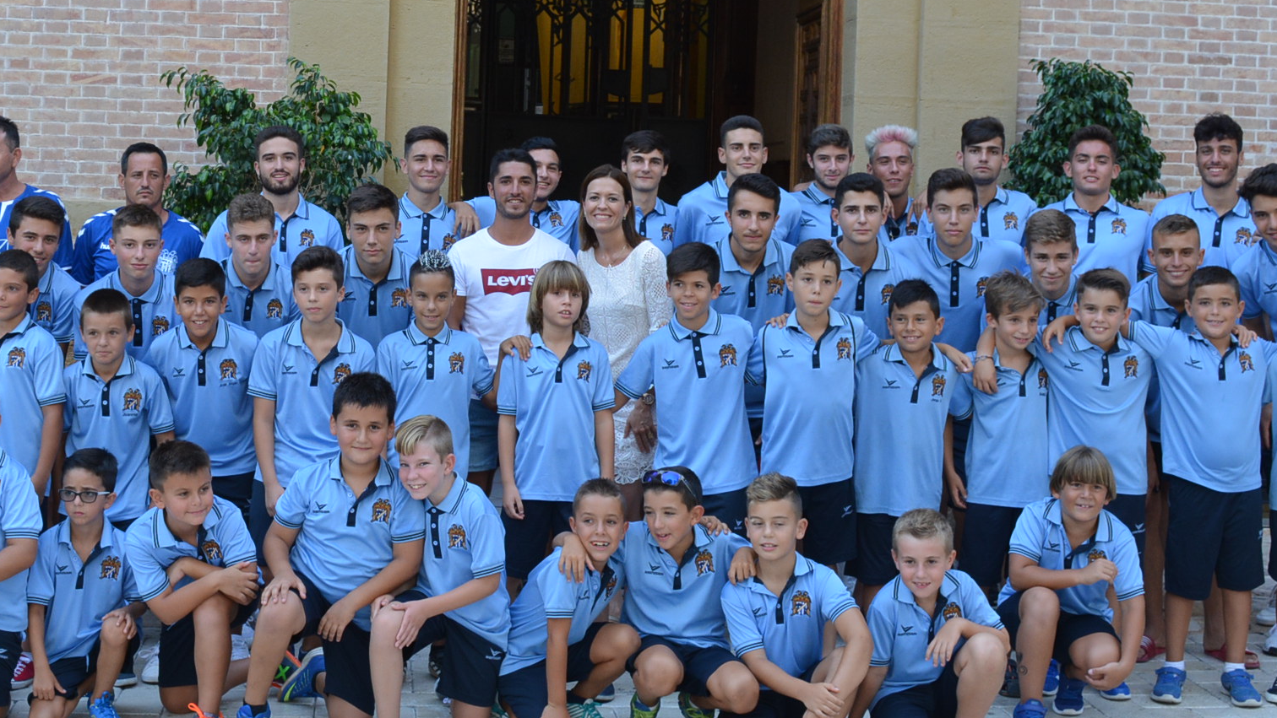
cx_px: 428
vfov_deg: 21.3
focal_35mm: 56
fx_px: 1896
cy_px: 183
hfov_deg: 36.8
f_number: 5.6
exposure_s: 1/125
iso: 400
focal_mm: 18
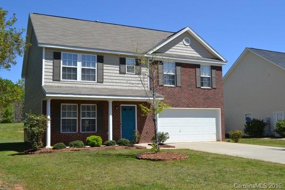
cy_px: 95
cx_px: 142
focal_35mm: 39
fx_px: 309
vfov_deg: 34.2
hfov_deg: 49.5
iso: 100
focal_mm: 26
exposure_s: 1/250
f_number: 8
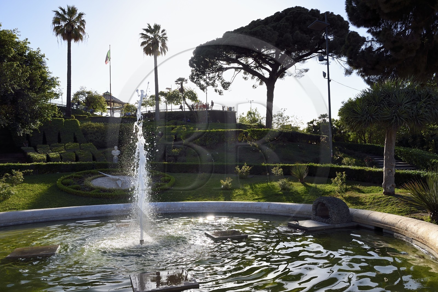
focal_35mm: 26
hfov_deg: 69.4
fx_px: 316
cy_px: 146
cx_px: 219
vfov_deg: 49.5
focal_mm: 26
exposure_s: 1/250
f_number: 10
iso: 200
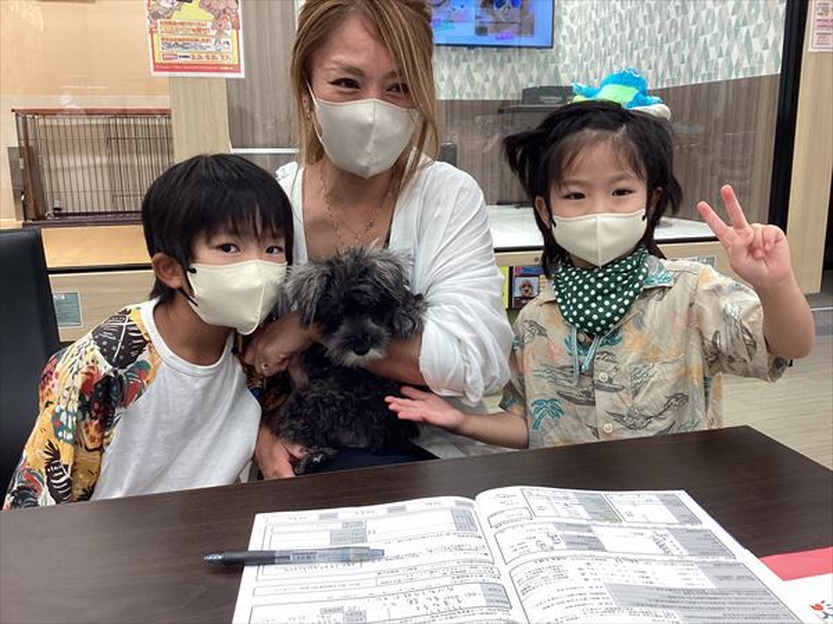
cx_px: 416
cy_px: 312
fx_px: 746
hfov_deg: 58.4
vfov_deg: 45.4
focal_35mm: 31
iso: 80
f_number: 2.4
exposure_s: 1/100
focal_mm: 3.3
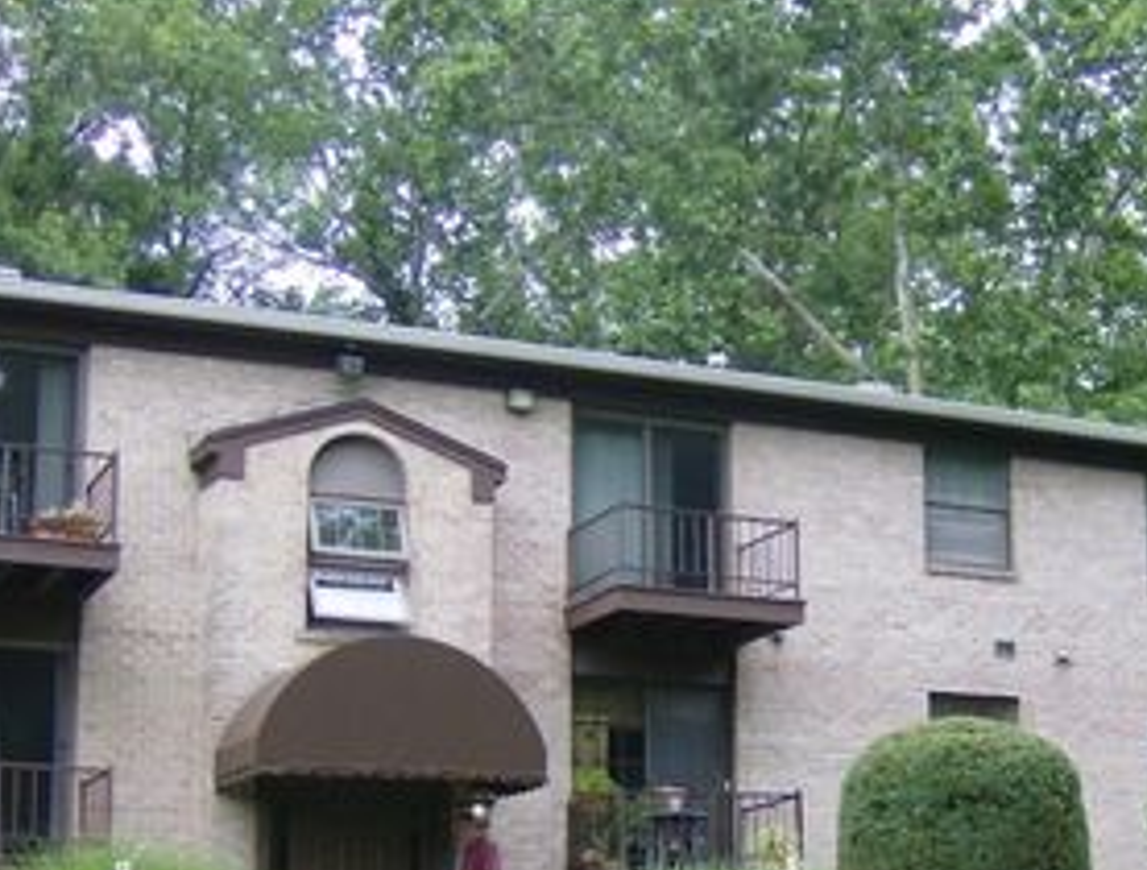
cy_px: 729
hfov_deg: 29.5
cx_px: 749
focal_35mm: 65
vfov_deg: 22.4
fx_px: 2162
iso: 100
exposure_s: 1/221
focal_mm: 6
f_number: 2.8
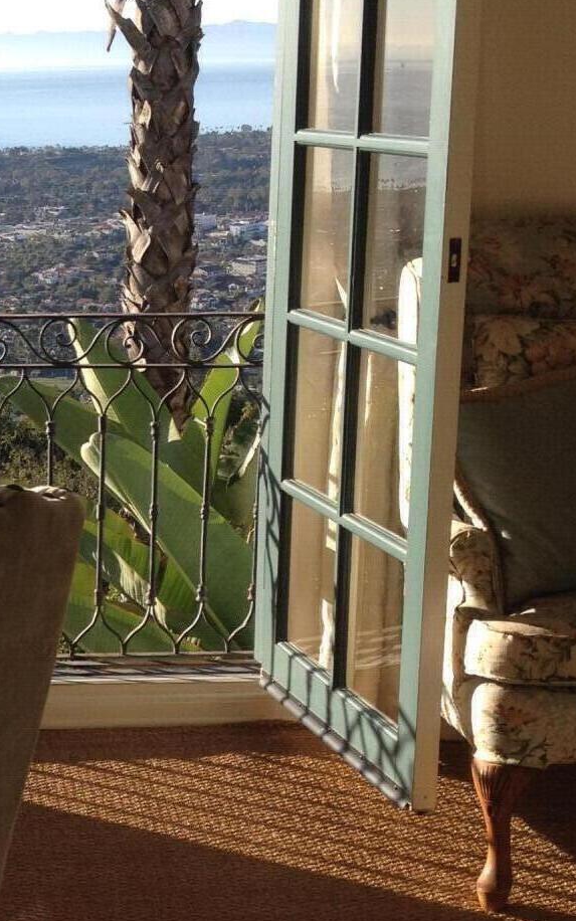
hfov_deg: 15.5
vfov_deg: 25.4
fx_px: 2033
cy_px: 581
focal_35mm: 81
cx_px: -125
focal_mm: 4.28
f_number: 2.4
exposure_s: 1/746
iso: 50
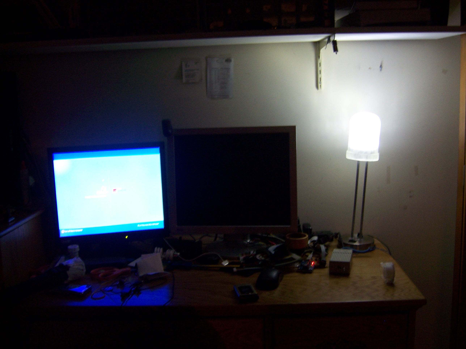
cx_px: 233
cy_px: 174
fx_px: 485
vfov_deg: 39.7
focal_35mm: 36
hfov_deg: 51.4
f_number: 2.8
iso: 160
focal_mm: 6.2
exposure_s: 1/8
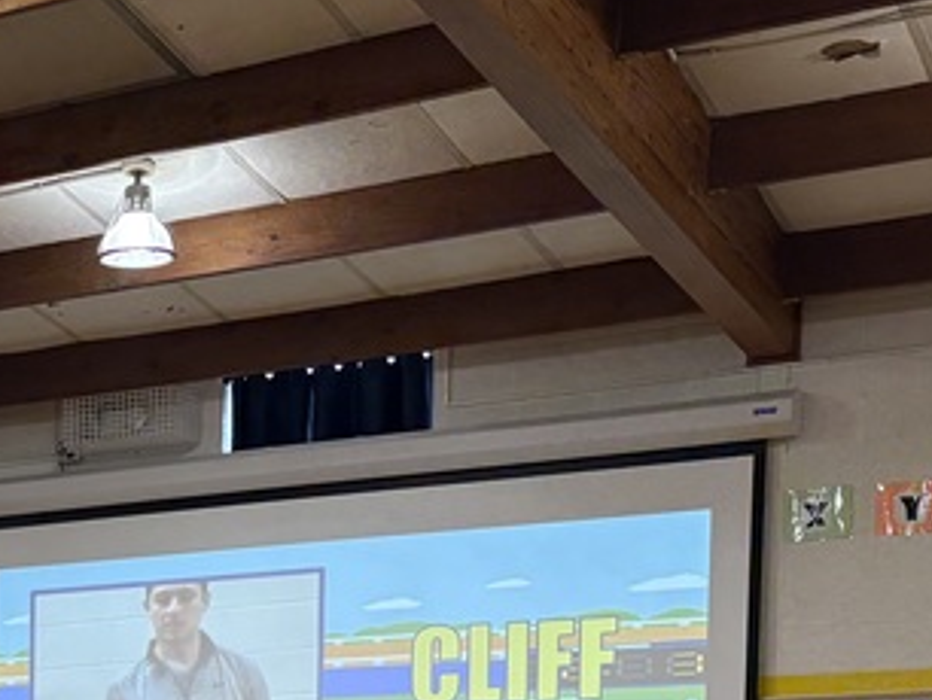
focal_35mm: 87
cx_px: -314
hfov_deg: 20.4
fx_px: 2344
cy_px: 1023
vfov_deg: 15.7
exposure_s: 1/120
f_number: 1.6
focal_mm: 5.96
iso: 160
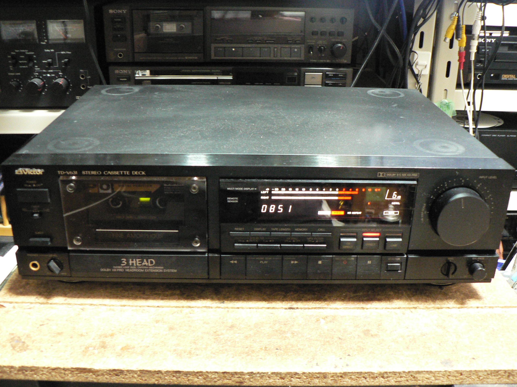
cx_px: 258
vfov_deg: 39.7
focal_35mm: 36
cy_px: 194
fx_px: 538
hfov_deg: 51.4
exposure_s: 1/4
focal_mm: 6
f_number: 2.8
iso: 400
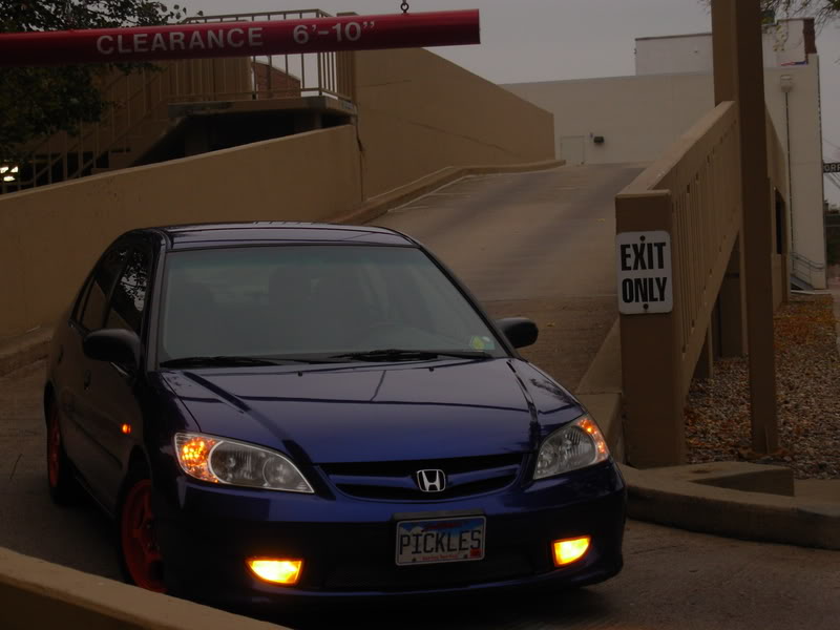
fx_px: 1990
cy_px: 315
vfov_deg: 18.0
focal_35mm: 82
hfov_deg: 23.8
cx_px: 420
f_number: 3.7
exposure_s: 1/128
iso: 50
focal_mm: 13.5
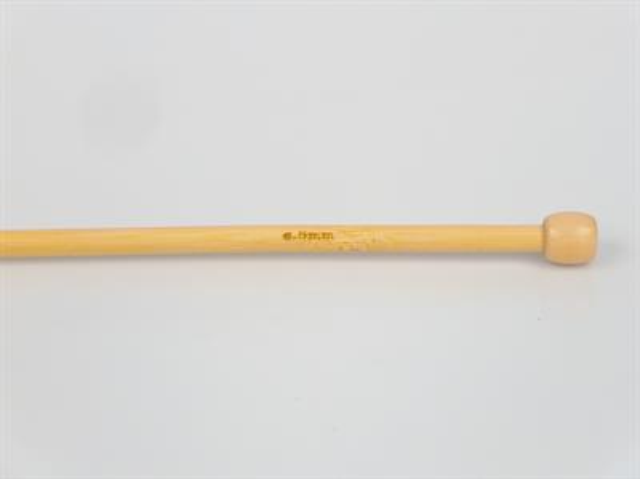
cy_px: 240
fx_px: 2142
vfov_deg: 12.7
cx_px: 320
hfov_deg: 17.0
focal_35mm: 116
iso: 100
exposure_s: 1/49.9
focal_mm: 23.76
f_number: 3
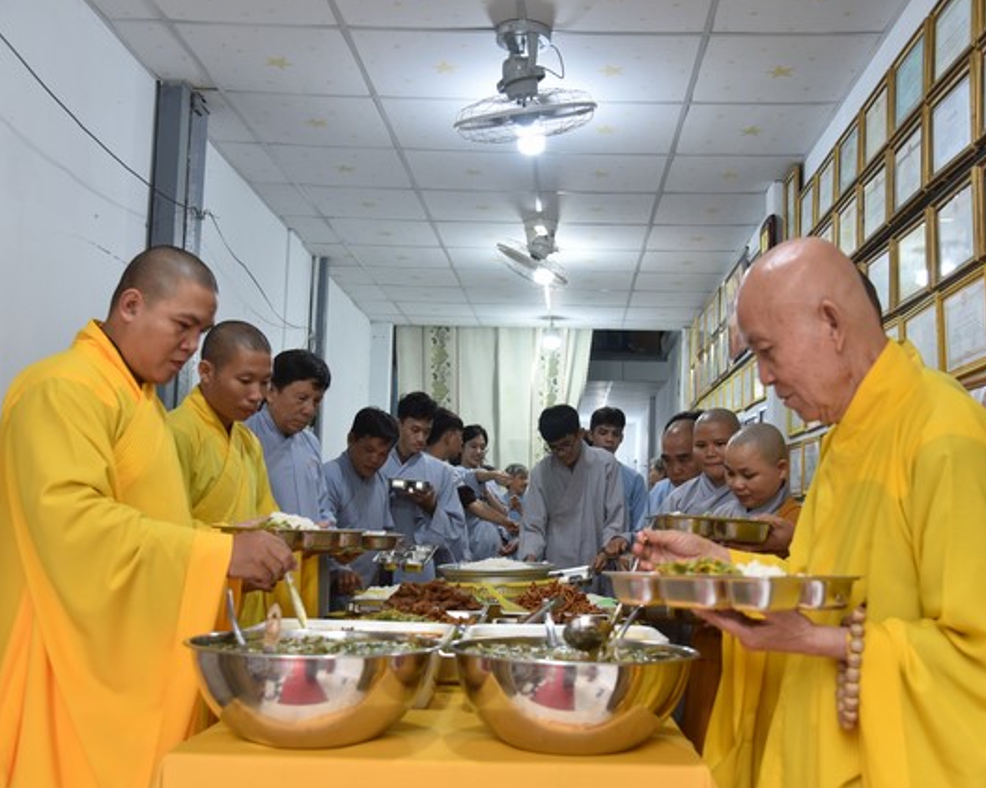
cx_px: 545
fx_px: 1079
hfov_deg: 49.0
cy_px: 394
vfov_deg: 40.1
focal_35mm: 37
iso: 400
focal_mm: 32
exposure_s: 1/80
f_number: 4
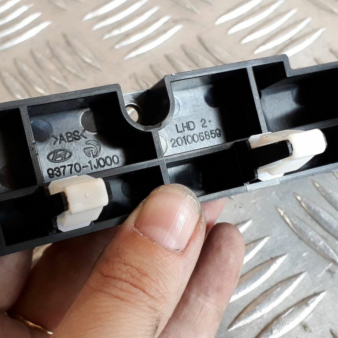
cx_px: 139
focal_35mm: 32
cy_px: 168
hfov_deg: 50.8
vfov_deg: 51.1
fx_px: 354
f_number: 1.9
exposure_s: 1/33
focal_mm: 3.6
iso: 100
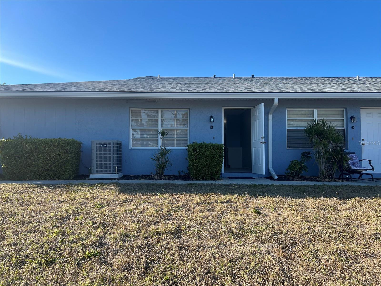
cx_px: 190
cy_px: 143
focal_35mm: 26
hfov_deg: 67.3
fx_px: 286
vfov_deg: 53.1
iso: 50
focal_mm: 5.7
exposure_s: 1/1645
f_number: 1.5
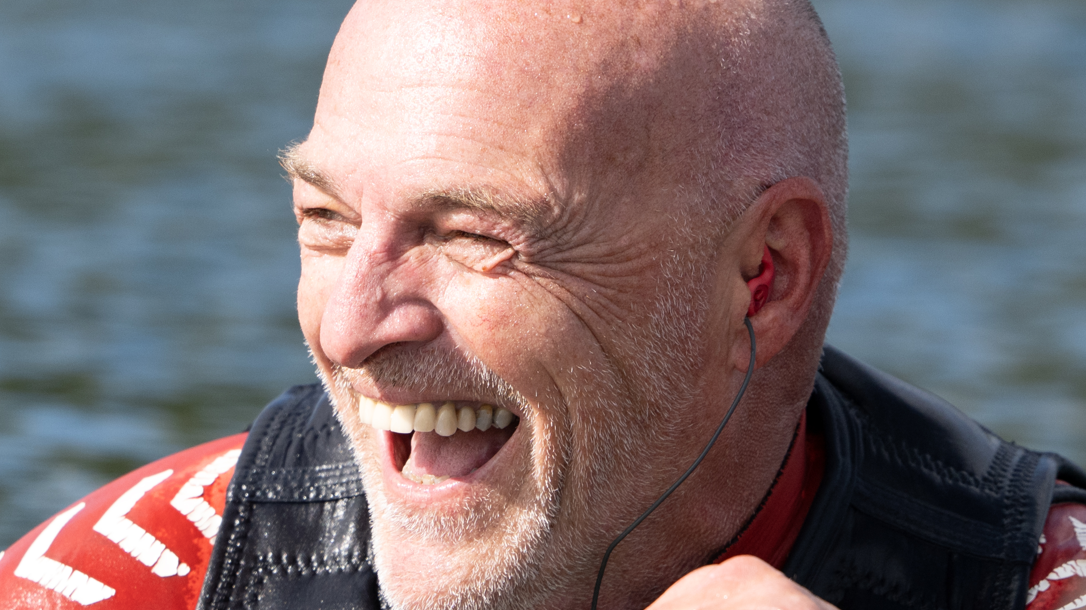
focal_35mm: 1279
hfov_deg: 1.7
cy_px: 310
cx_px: 397
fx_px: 36827
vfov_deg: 1.0
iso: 250
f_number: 5
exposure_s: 1/1600
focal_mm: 400
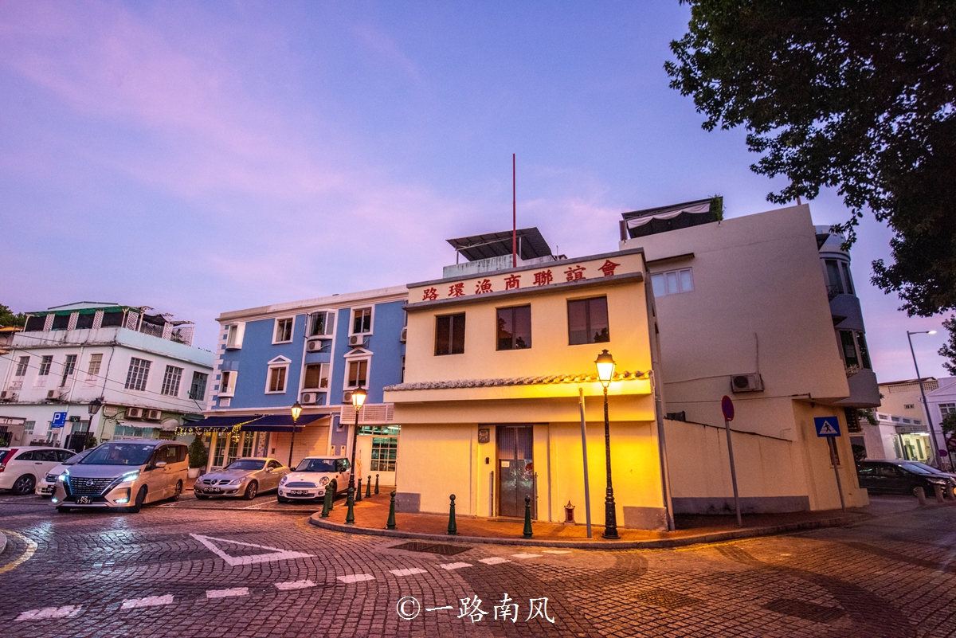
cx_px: 478
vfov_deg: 70.5
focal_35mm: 17
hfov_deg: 93.3
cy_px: 319
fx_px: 452
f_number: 5.6
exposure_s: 1/80
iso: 2500
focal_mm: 17
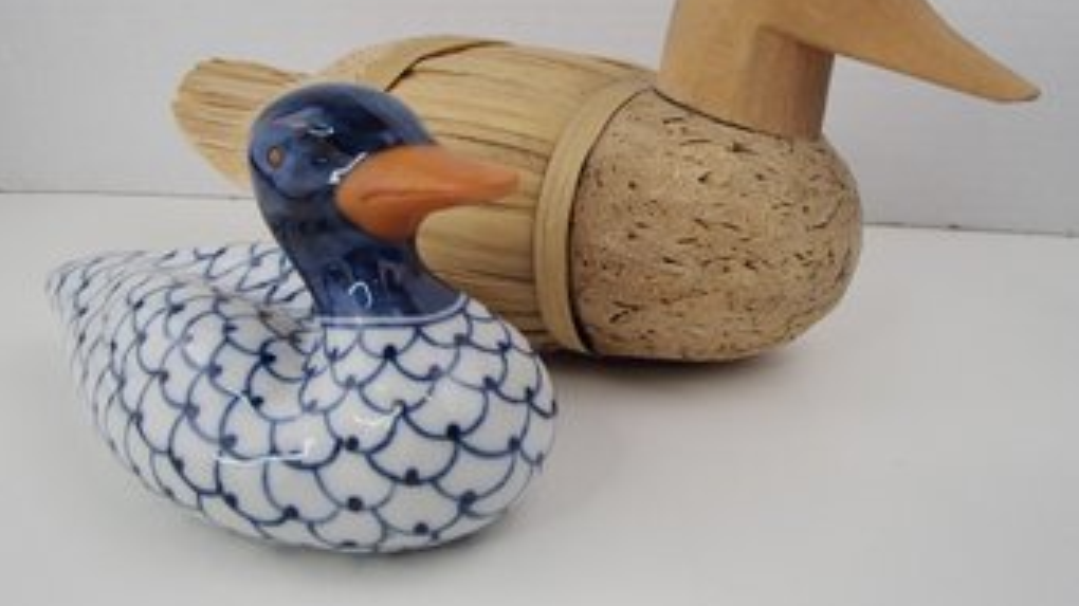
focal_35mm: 33
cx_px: 541
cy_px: 224
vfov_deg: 35.4
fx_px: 944
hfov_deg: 59.5
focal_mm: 5.4
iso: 100
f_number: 4.1
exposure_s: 1/160
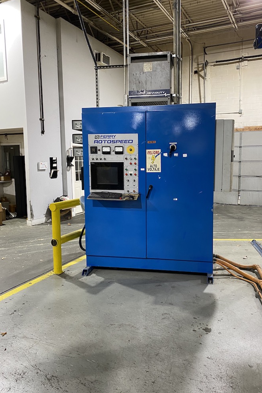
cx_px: 142
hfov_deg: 46.3
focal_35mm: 28
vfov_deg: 65.5
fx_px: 306
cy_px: 200
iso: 160
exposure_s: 1/60
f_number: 1.8
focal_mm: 4.25
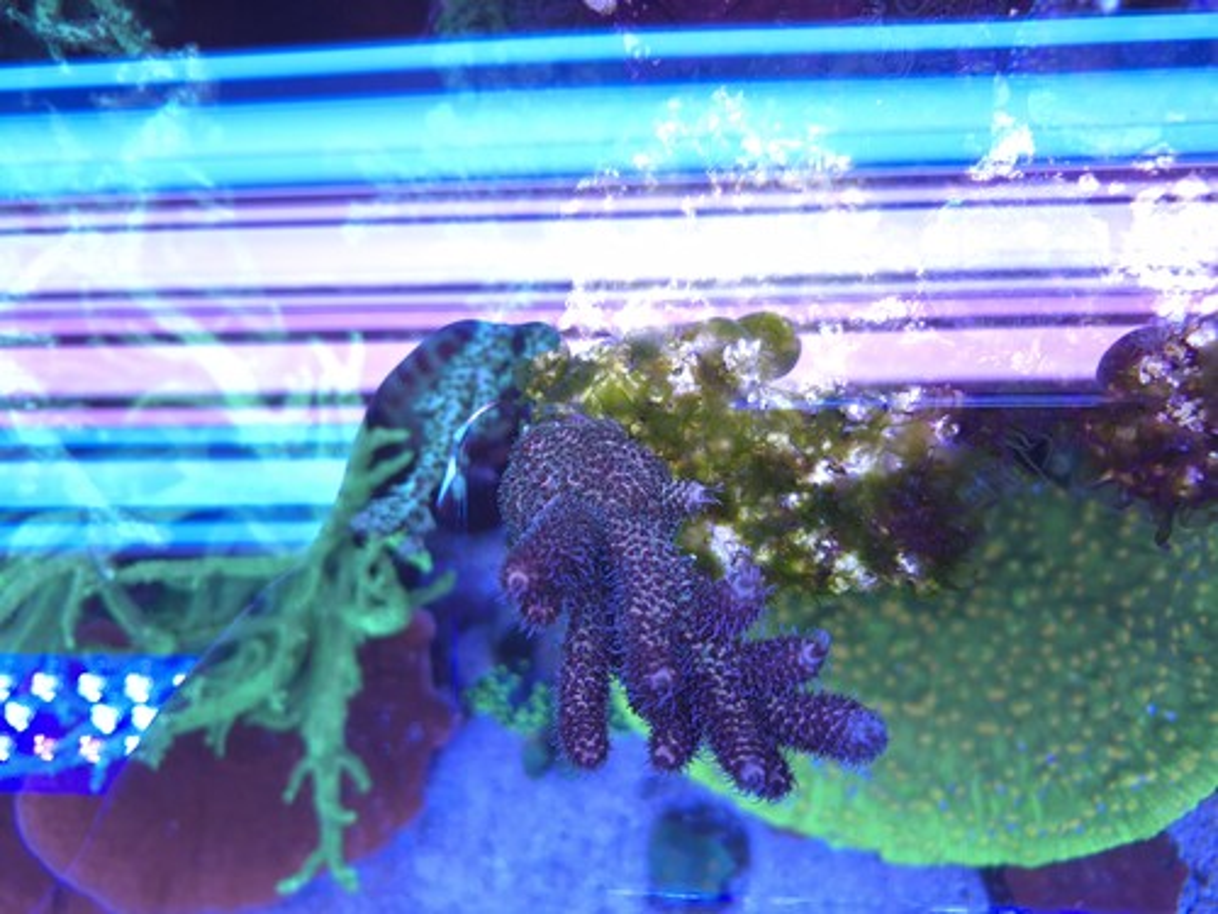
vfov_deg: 58.9
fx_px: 809
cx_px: 609
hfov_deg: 73.9
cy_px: 457
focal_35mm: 23
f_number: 1.8
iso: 80
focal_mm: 5.4
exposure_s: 1/50
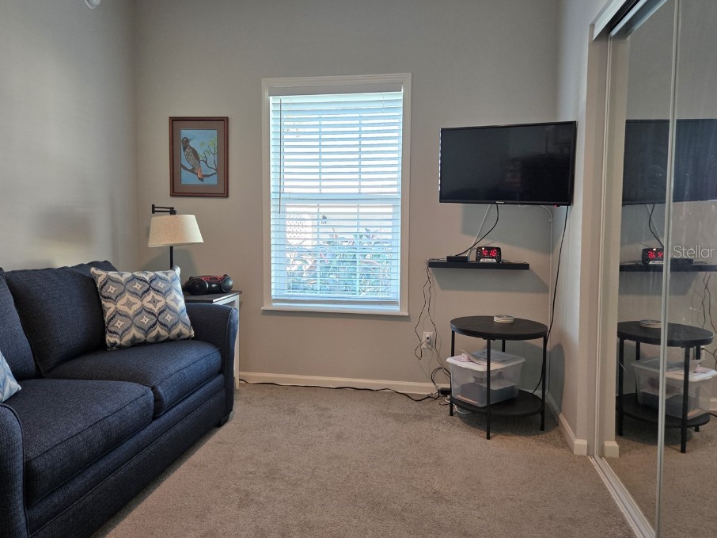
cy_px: 251
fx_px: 538
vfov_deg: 53.0
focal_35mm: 26
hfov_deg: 67.3
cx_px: 343
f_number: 1.8
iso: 125
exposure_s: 1/120
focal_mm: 5.4
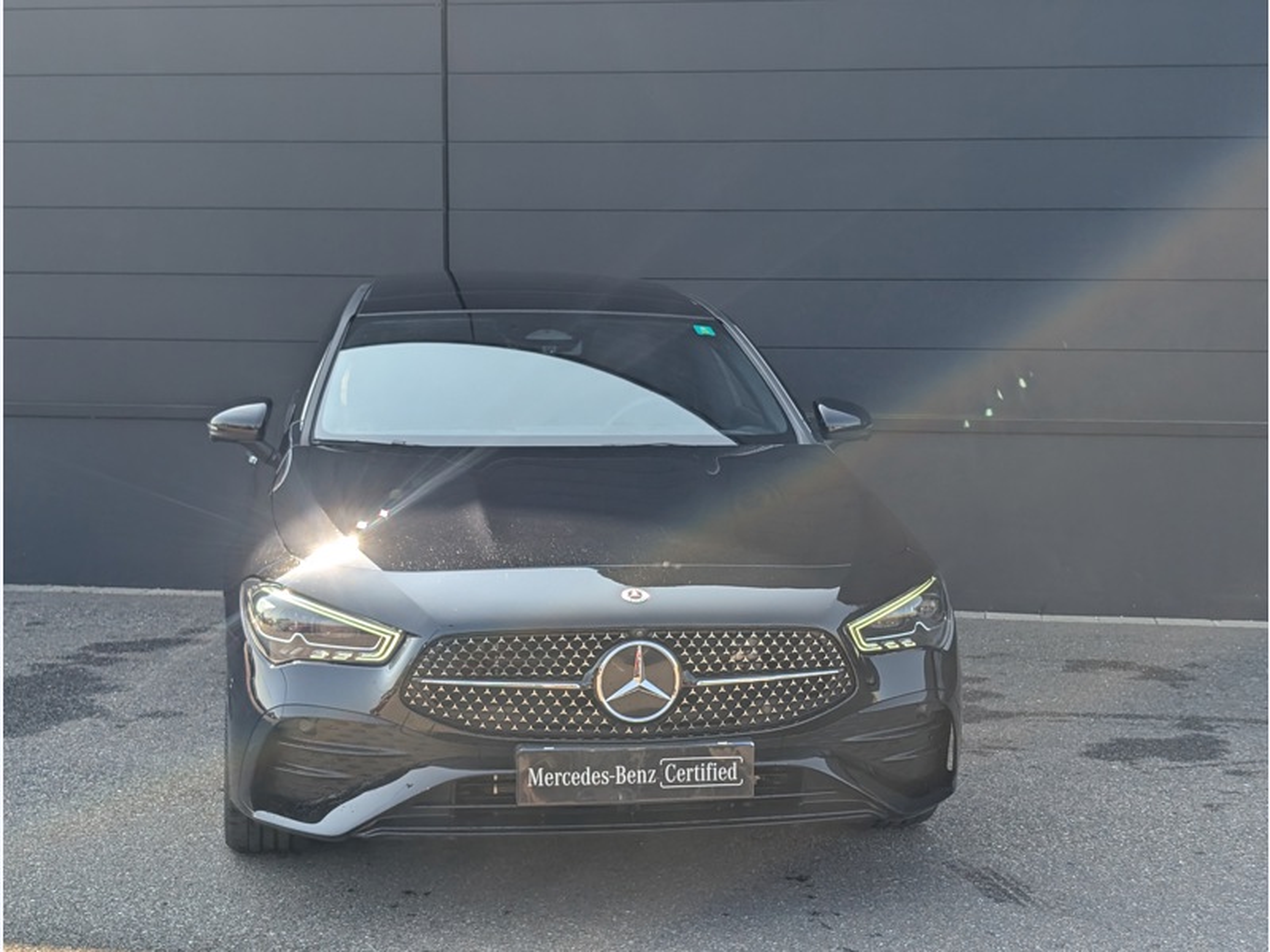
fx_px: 1798
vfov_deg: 29.7
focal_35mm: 49
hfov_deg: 38.9
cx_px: 635
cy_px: 476
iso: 18
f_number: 1.68
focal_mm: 6.9
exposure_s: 1/344
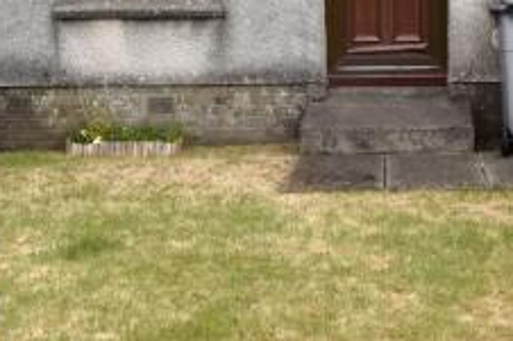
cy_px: 11
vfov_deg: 19.5
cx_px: 375
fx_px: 968
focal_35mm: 68
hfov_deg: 29.3
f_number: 7.1
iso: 100
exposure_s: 1/200
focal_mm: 10
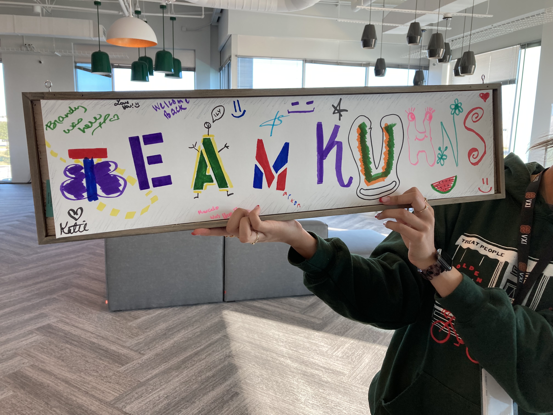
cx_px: 276
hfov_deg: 63.4
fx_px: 447
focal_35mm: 28
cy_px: 208
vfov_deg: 49.7
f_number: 1.8
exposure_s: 1/60
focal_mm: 3.99
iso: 50
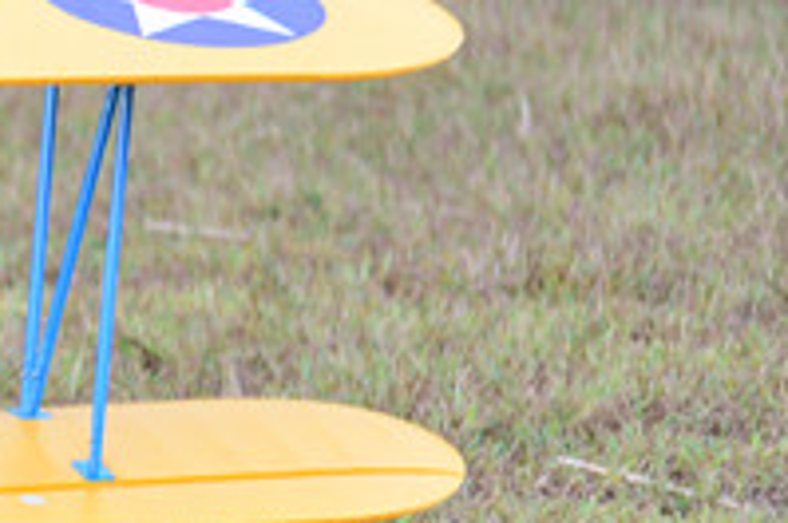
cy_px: 319
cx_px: -756
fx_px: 8151
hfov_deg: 5.4
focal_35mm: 373
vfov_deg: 3.7
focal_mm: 62
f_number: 5
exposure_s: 1/125
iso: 400
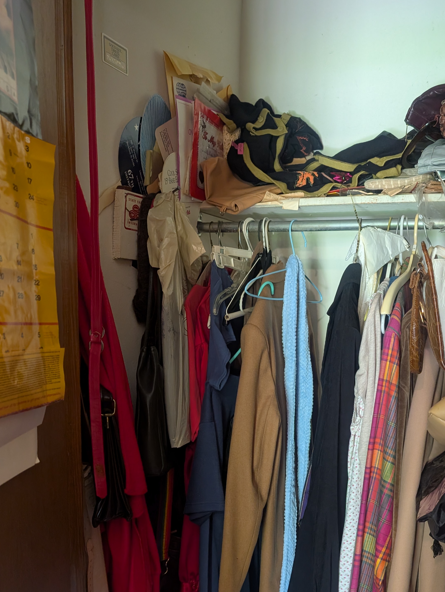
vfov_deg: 52.8
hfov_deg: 41.4
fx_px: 581
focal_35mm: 34
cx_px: 290
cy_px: 398
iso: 1036
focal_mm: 6.9
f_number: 1.68
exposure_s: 1/120
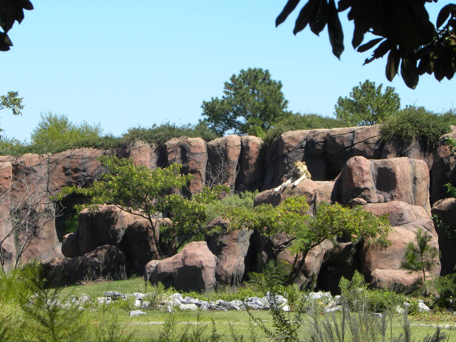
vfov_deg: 8.1
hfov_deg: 10.7
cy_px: 171
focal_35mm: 184
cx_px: 228
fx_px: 2424
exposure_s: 1/207
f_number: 5.6
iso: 64
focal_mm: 32.7
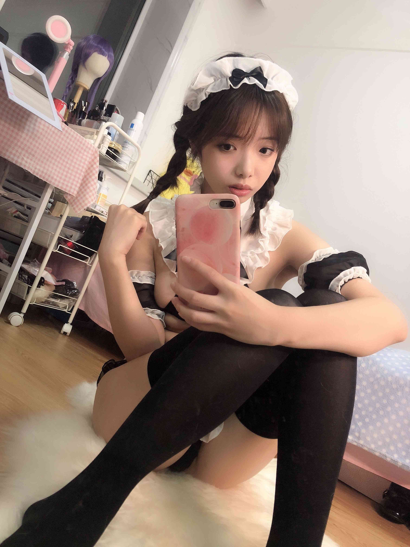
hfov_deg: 49.7
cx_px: 205
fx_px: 442
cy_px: 274
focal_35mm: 28
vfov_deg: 63.4
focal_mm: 3.99
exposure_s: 1/15
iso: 40
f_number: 1.8
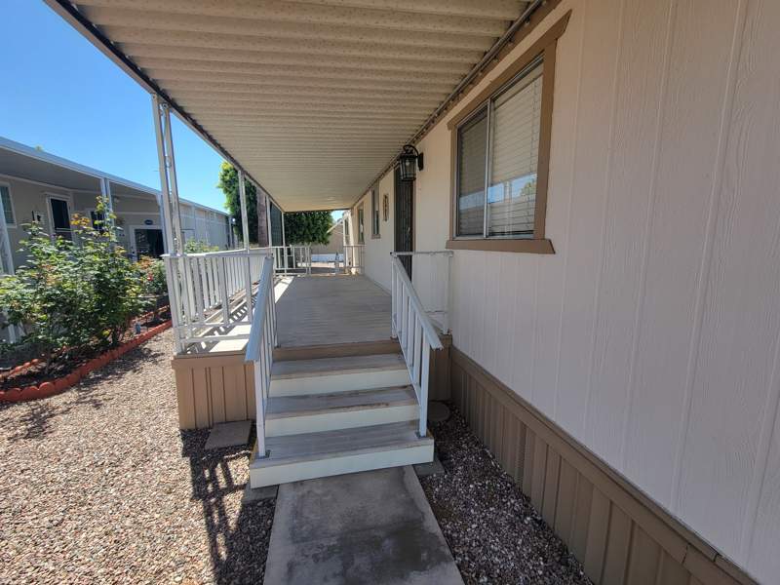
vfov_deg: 89.9
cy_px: 292
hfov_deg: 106.2
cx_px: 390
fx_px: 293
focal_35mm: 13
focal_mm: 2.2
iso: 50
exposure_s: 1/722
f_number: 2.2
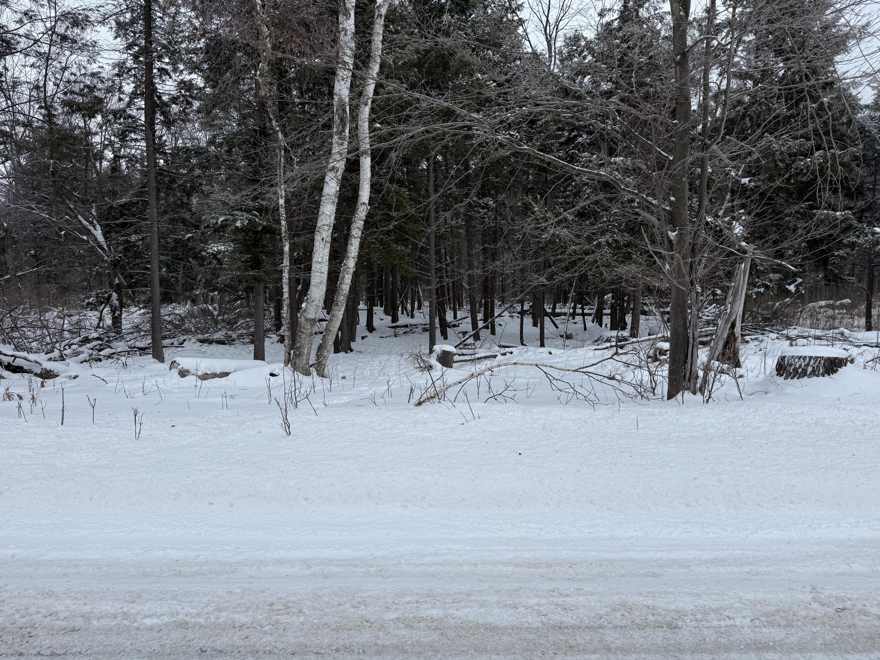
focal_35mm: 24
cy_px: 330
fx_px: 610
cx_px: 440
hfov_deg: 71.6
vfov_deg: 56.8
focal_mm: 6.76
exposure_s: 1/2801
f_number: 1.78
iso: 80
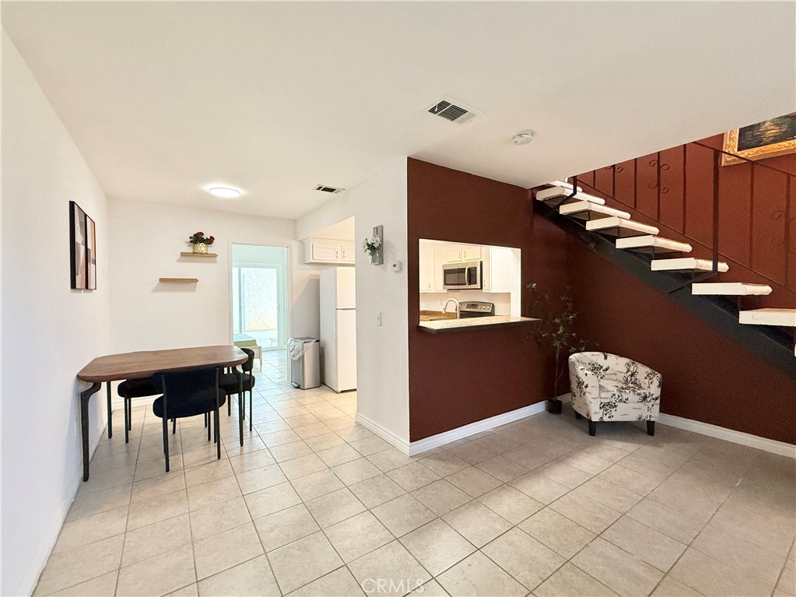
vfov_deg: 85.7
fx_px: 322
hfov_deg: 102.1
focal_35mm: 14
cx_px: 398
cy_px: 298
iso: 320
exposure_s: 1/120
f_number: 2.2
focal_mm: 2.22
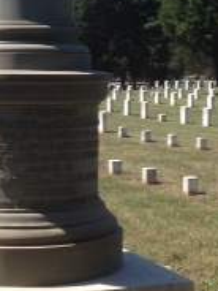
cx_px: 139
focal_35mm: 122
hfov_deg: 12.1
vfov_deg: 16.0
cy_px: 52
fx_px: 1024
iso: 64
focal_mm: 4.28
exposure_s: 1/1104
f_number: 2.4
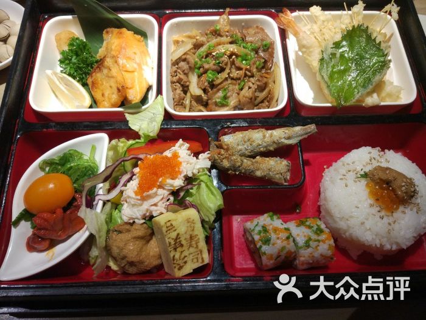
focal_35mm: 28
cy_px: 160
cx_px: 213
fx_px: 345
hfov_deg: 63.4
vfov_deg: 49.7
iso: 339
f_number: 2
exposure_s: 1/25
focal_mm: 4.26
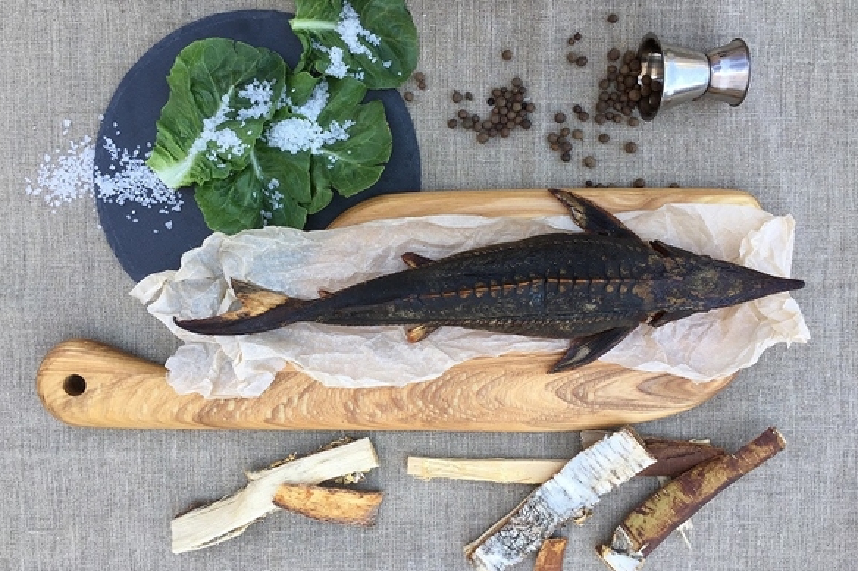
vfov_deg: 42.3
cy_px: 274
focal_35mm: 31
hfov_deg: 60.3
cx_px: 422
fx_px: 739
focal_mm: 4.15
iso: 32
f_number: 2.2
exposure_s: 1/149
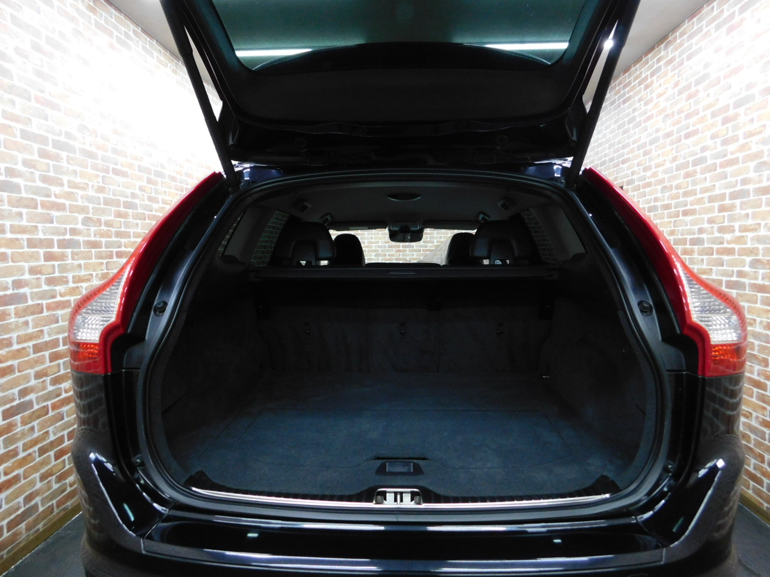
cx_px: 385
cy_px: 288
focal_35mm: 23
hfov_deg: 73.9
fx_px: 512
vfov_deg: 58.9
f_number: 3
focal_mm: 4
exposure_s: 1/25
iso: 400
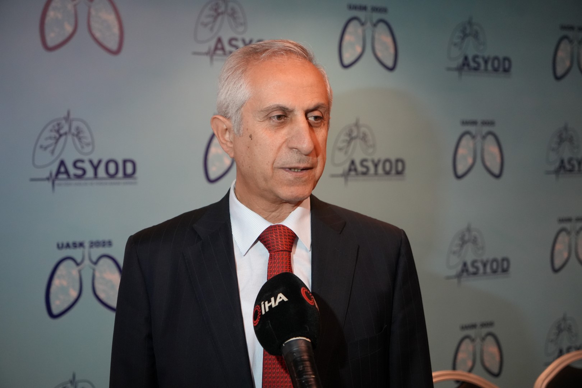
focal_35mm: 44
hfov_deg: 44.5
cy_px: 194
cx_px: 291
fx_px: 711
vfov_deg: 30.5
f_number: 4
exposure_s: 1/160
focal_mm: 44
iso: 4000
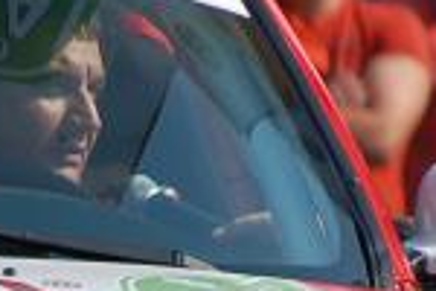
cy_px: 423
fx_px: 24729
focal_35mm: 2042
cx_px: -137
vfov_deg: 0.7
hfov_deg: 1.0
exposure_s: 1/800
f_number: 7.1
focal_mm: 200
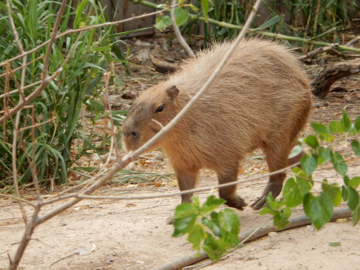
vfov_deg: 3.3
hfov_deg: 4.4
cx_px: 180
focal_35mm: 450
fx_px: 4680
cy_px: 135
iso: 280
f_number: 6.3
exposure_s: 1/125
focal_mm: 81
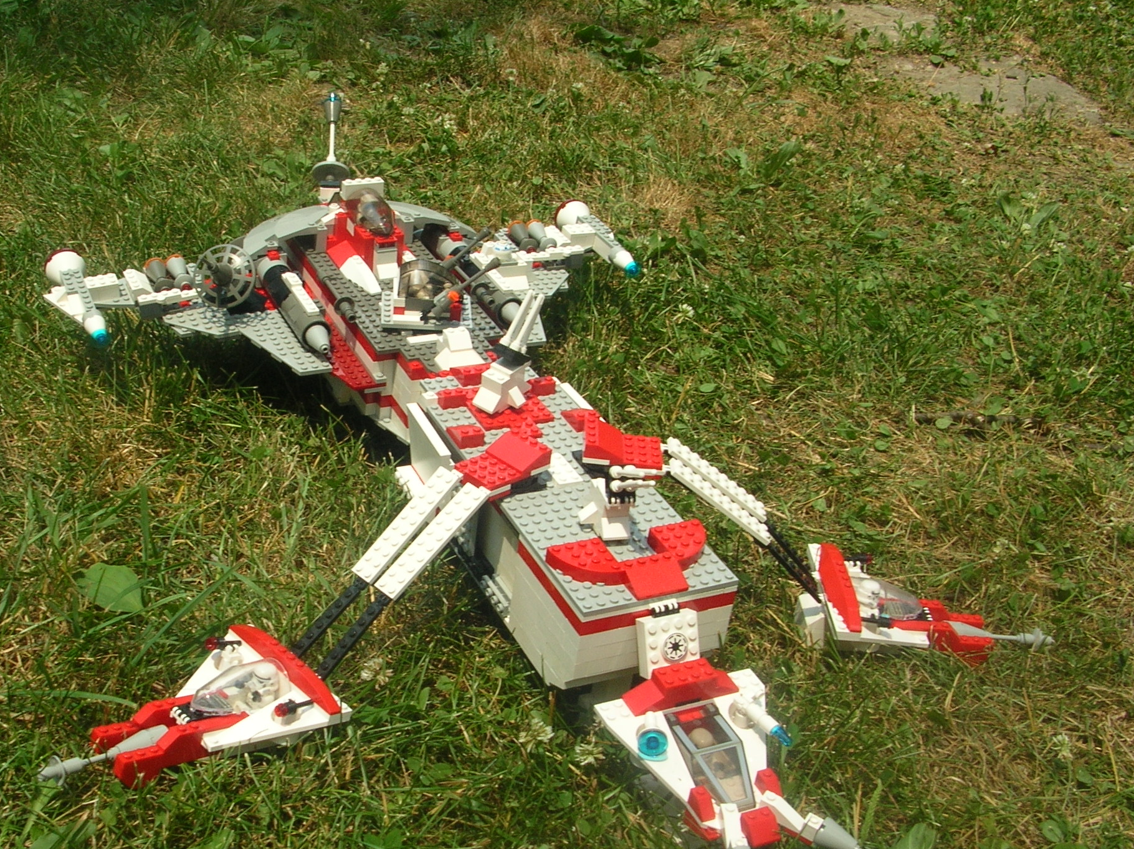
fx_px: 1440
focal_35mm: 44
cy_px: 486
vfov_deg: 32.8
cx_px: 428
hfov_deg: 42.7
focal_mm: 5.8
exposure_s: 1/137
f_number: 5.6
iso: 50
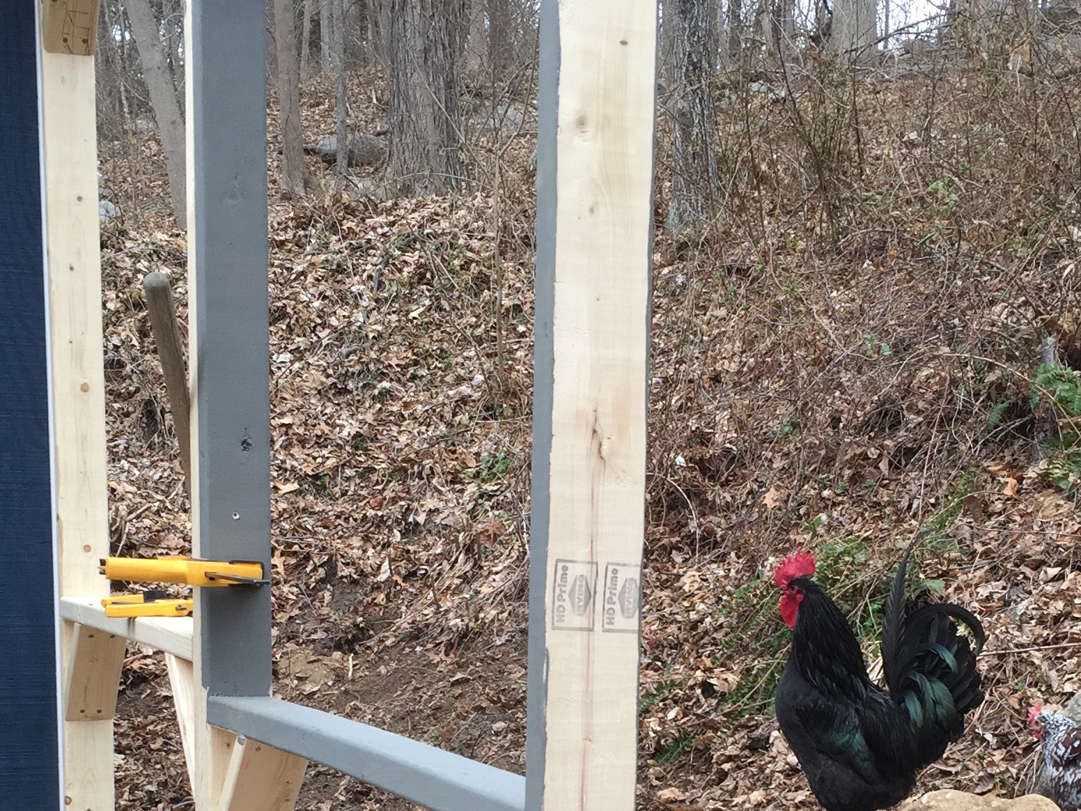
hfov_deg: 31.6
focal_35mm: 61
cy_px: 805
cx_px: 639
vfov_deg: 23.1
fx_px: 1905
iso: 32
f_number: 2.2
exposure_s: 1/120
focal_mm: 4.15
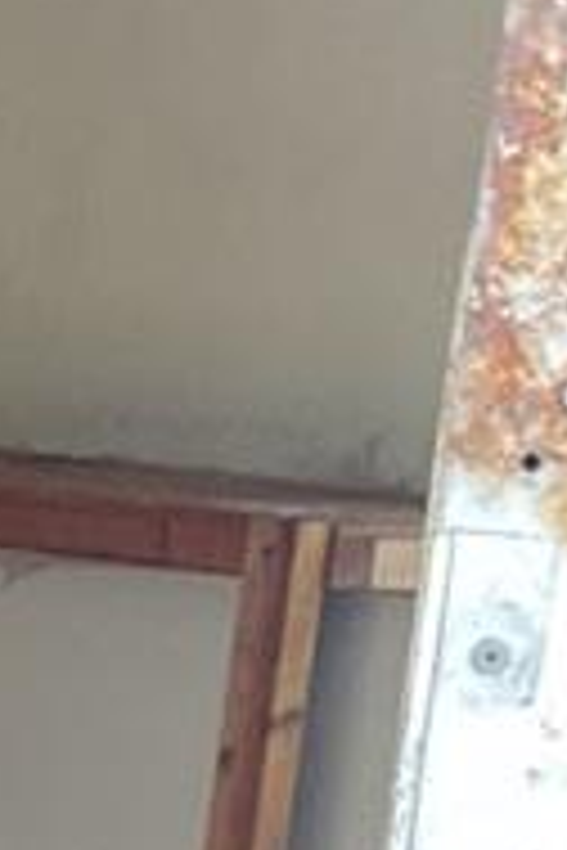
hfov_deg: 6.3
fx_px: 4536
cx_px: -1395
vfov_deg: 10.5
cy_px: 1088
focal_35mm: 192
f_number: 1.8
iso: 125
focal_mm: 3
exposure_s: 1/60
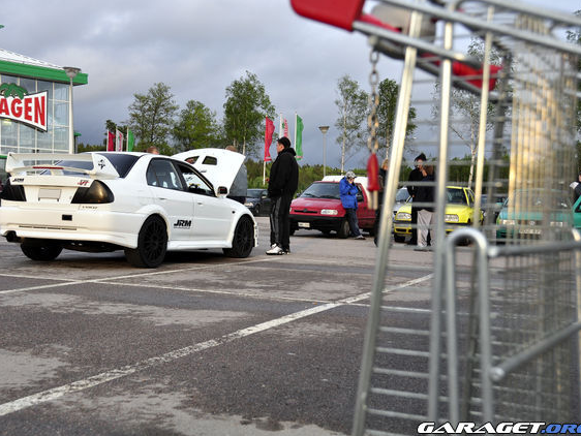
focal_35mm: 48
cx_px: 264
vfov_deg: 30.6
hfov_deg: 40.0
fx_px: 798
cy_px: 219
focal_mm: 29
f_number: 6.3
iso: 200
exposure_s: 1/60
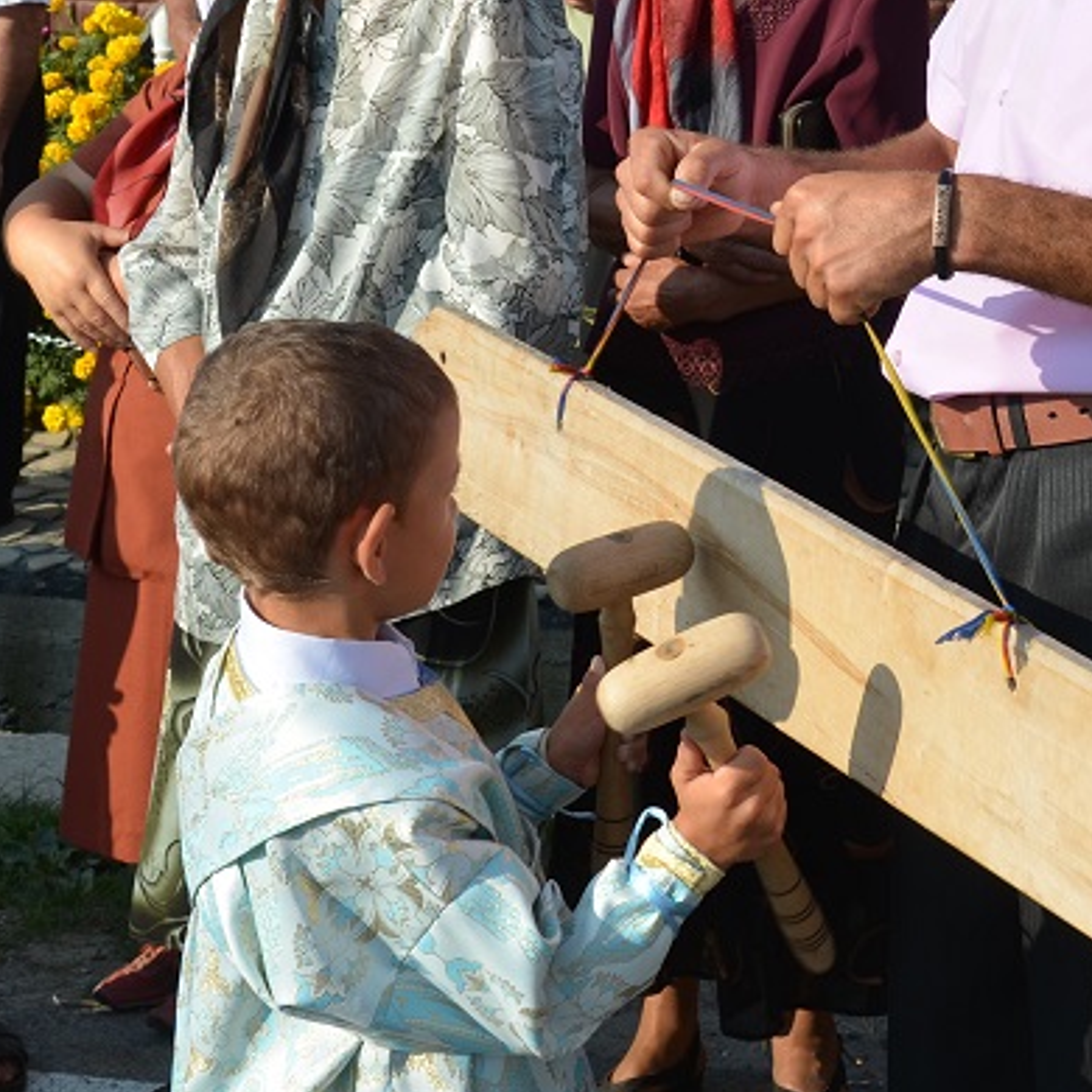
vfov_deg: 19.9
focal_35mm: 86
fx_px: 3069
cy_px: 193
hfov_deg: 19.9
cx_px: 946
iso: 110
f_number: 8
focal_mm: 22
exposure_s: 1/250
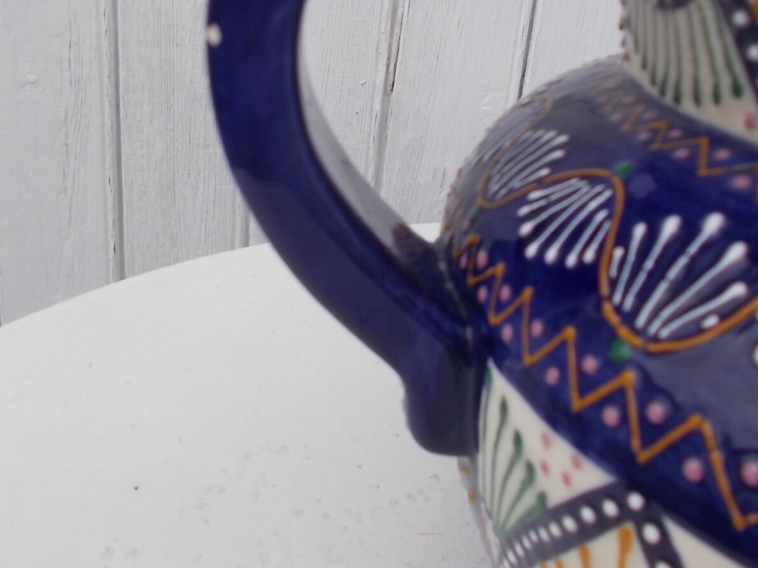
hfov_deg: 52.6
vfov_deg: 39.7
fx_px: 766
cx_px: 382
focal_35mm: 35
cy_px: 147
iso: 80
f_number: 8
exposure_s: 1/100
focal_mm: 4.6
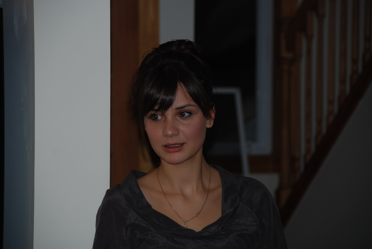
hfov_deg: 10.1
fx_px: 2095
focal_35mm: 202
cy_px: 124
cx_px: 186
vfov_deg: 6.8
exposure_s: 1/60
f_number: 5.6
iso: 200
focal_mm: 135
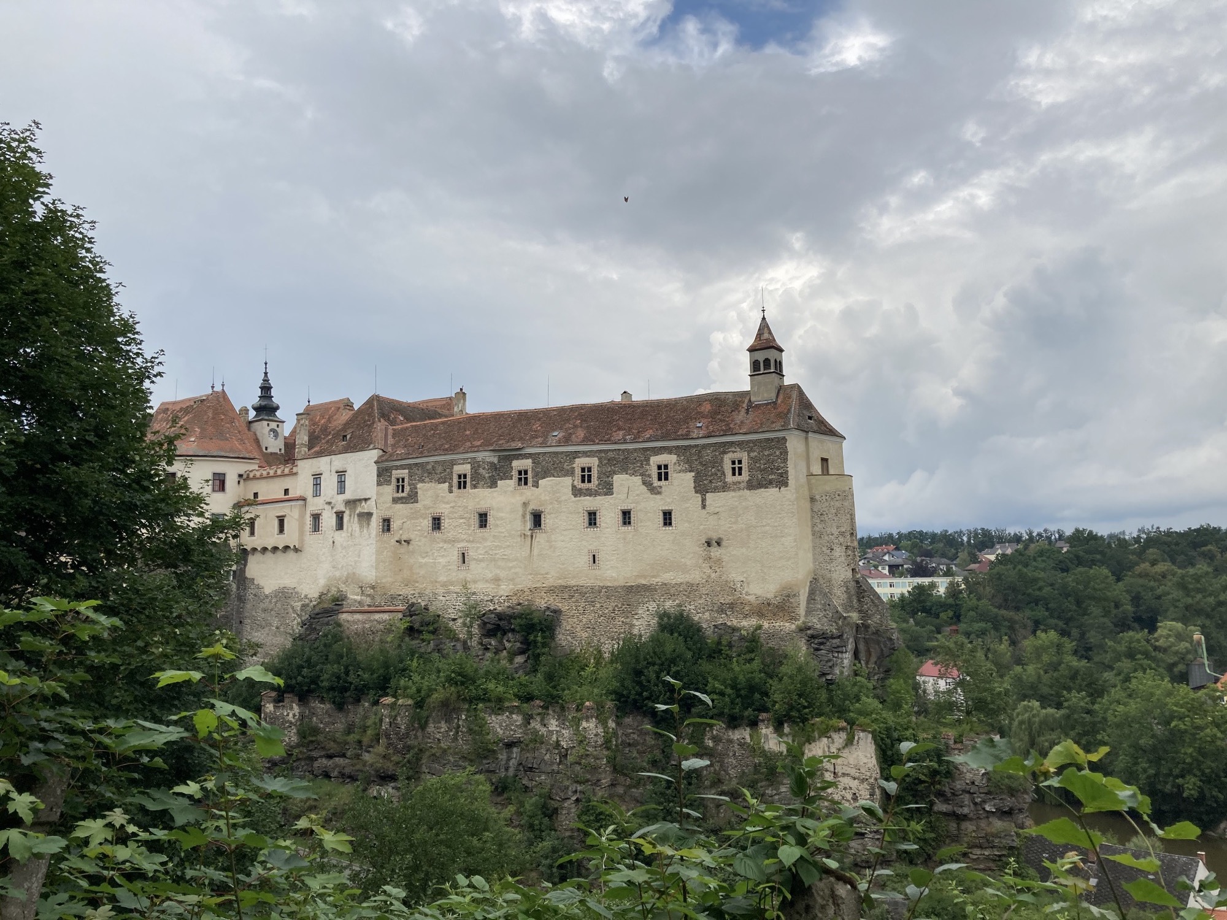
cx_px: 614
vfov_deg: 49.7
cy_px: 460
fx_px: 992
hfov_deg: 63.4
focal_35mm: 28
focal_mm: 3.99
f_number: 1.8
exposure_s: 1/2525
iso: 20
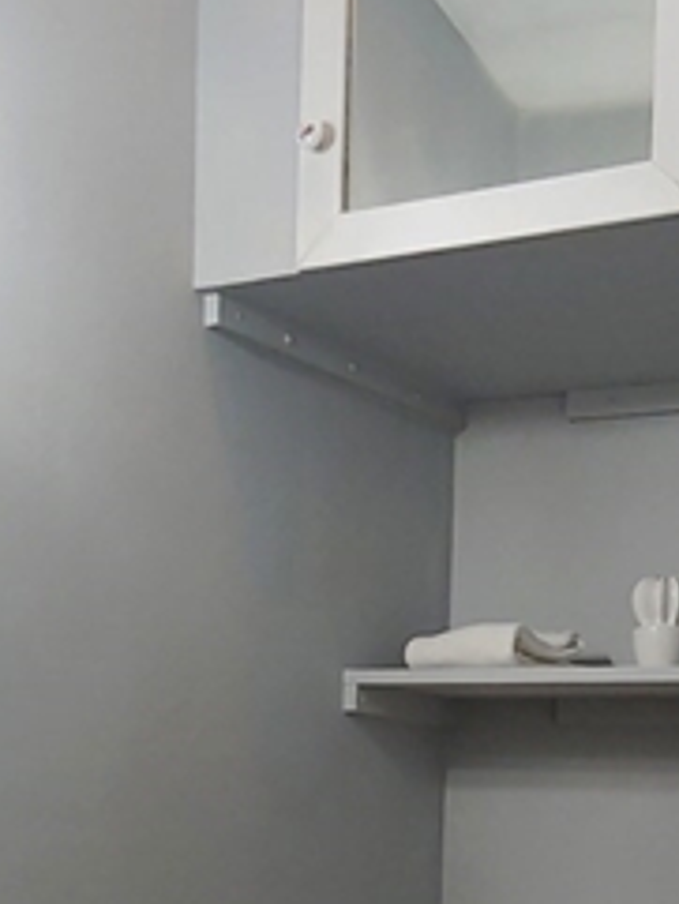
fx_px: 1333
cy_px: 765
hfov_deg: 28.6
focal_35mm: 51
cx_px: 375
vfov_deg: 35.8
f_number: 1.9
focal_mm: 2.18
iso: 50
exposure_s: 1/40
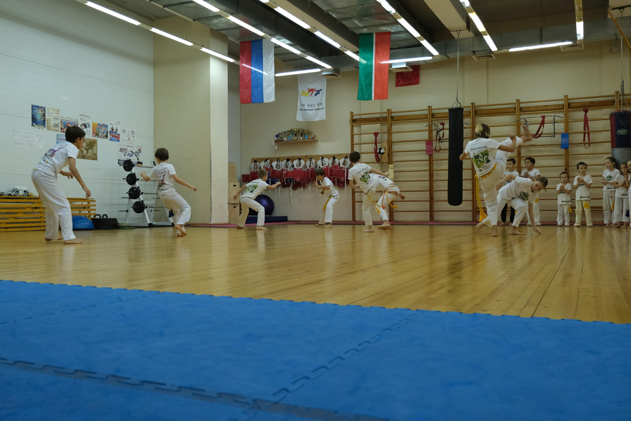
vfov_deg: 38.9
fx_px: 596
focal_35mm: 34
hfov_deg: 55.8
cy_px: 210
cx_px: 316
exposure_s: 1/320
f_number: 4.2
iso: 2500
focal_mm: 22.8
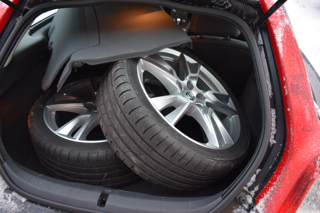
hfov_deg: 67.4
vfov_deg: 47.9
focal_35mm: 27
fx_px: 240
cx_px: 160
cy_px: 106
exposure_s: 1/60
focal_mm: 18
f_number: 4
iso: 500
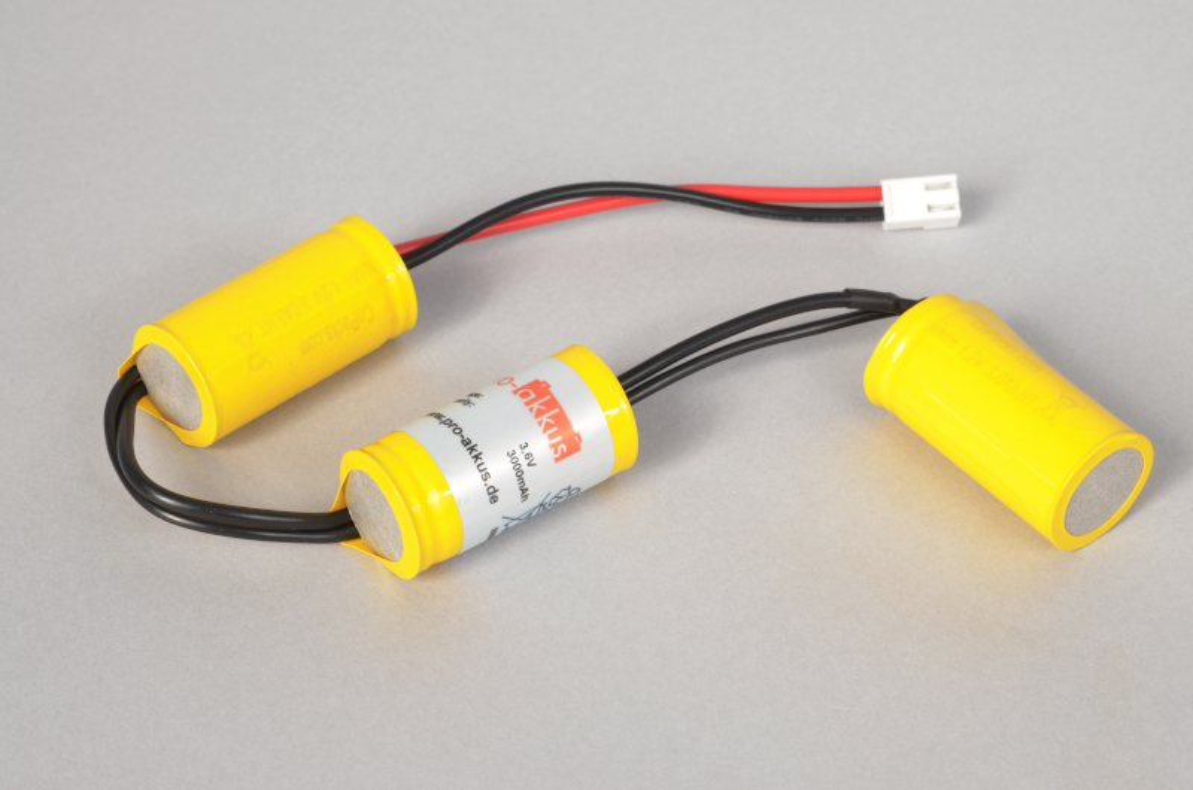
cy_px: 395
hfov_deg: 19.5
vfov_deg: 13.0
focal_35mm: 105
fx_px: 3473
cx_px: 596
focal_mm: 70
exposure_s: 1/160
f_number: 11
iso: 200
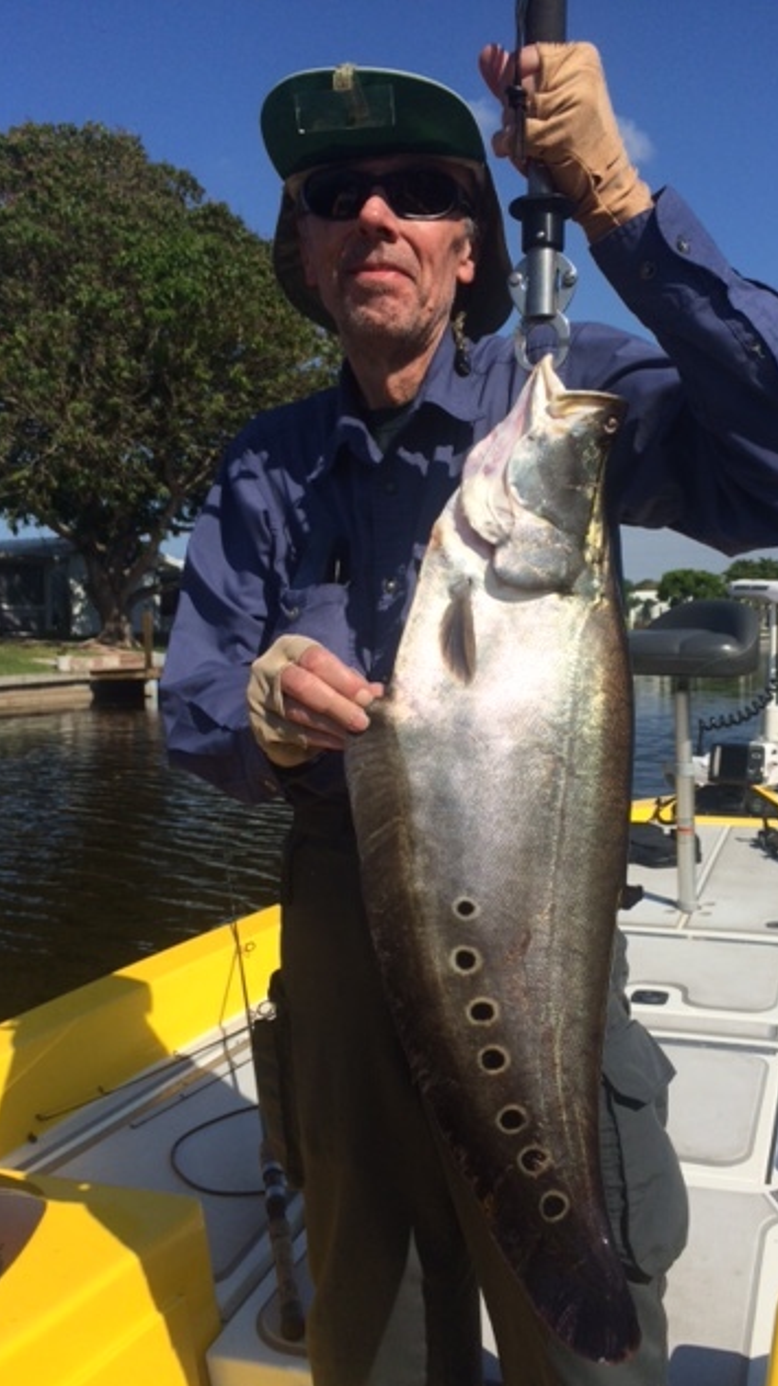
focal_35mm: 32
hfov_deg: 36.5
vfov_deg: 61.0
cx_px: 469
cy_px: 700
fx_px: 1175
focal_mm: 4.15
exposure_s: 1/3425
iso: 32
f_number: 2.2
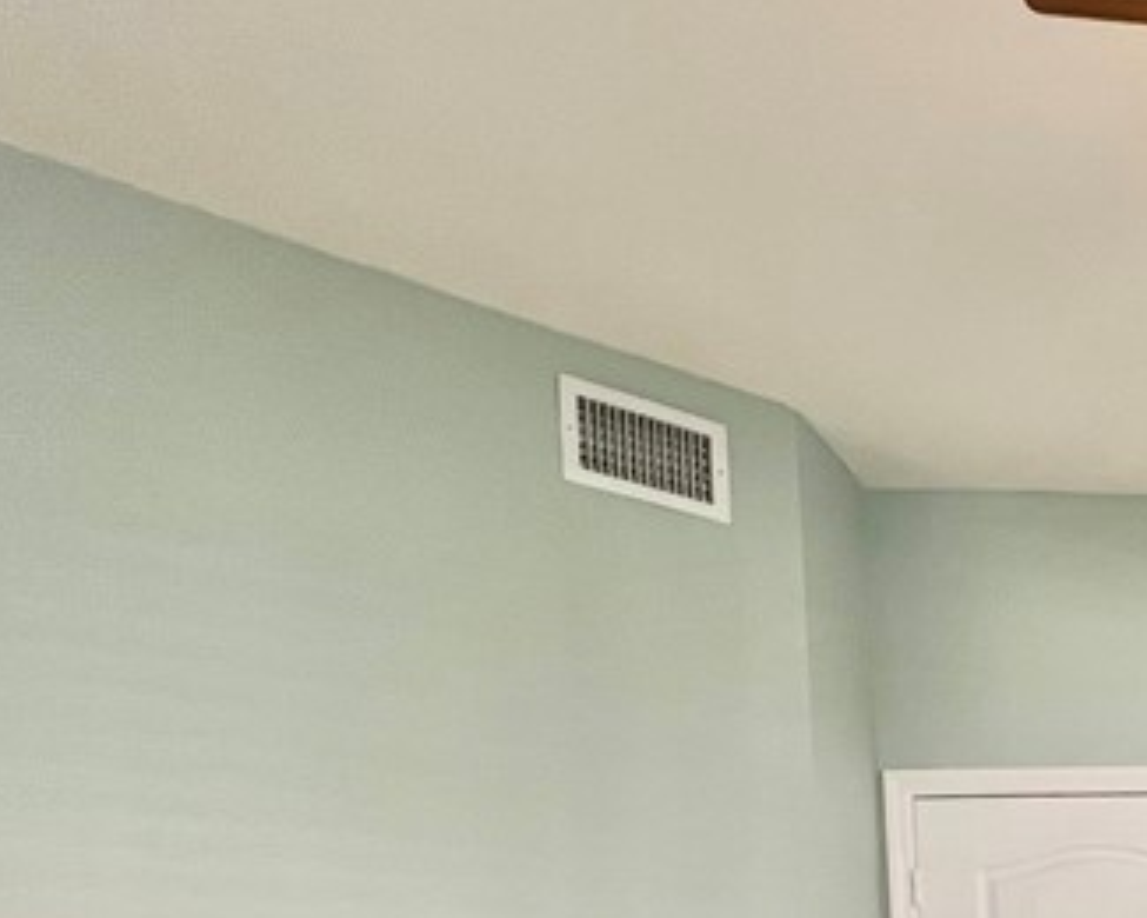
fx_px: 1358
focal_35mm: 40
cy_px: 1123
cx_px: 1553
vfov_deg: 31.0
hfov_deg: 32.2
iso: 160
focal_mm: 1.57
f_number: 1.8
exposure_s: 1/120
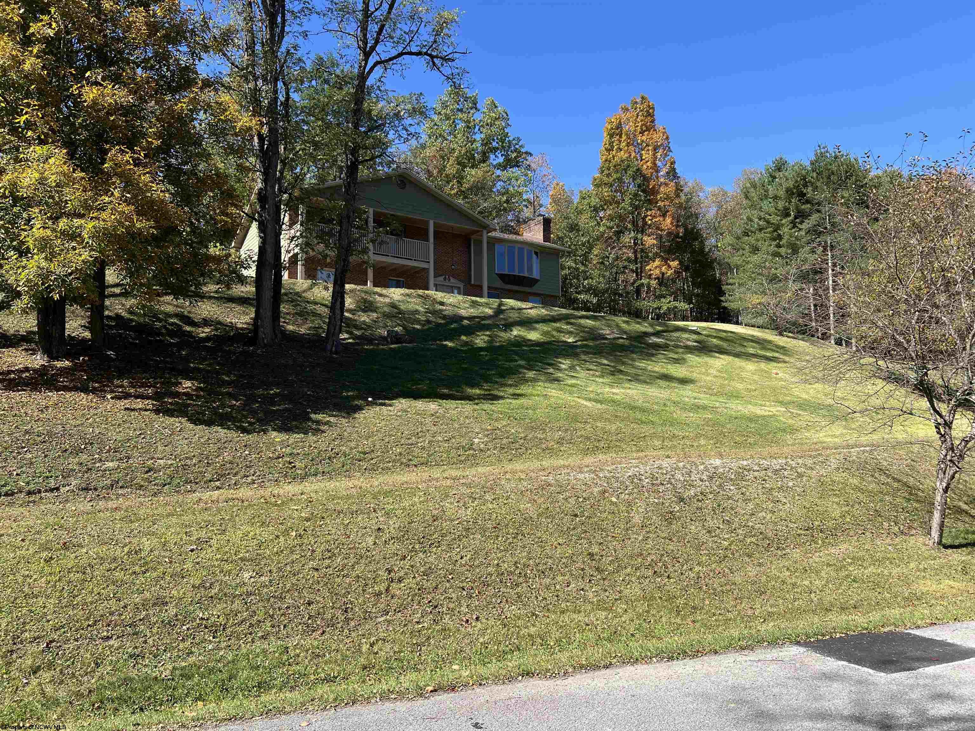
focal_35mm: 26
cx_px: 488
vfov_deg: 53.1
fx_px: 732
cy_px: 366
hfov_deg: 67.3
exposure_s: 1/1724
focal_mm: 5.7
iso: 50
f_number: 1.5
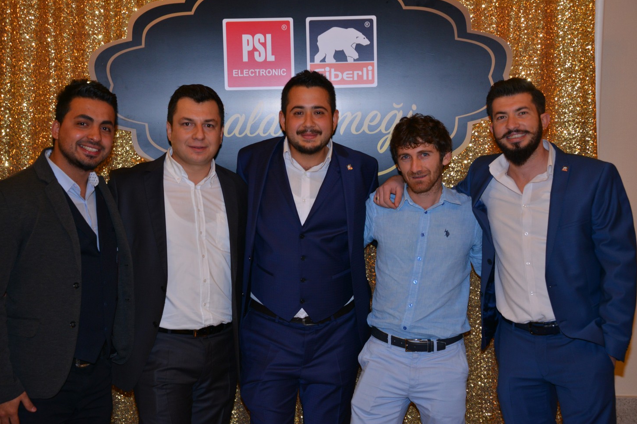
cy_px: 204
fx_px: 1079
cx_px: 309
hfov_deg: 32.9
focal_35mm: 61
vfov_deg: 22.3
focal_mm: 55
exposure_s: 1/30
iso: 800
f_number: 4.5
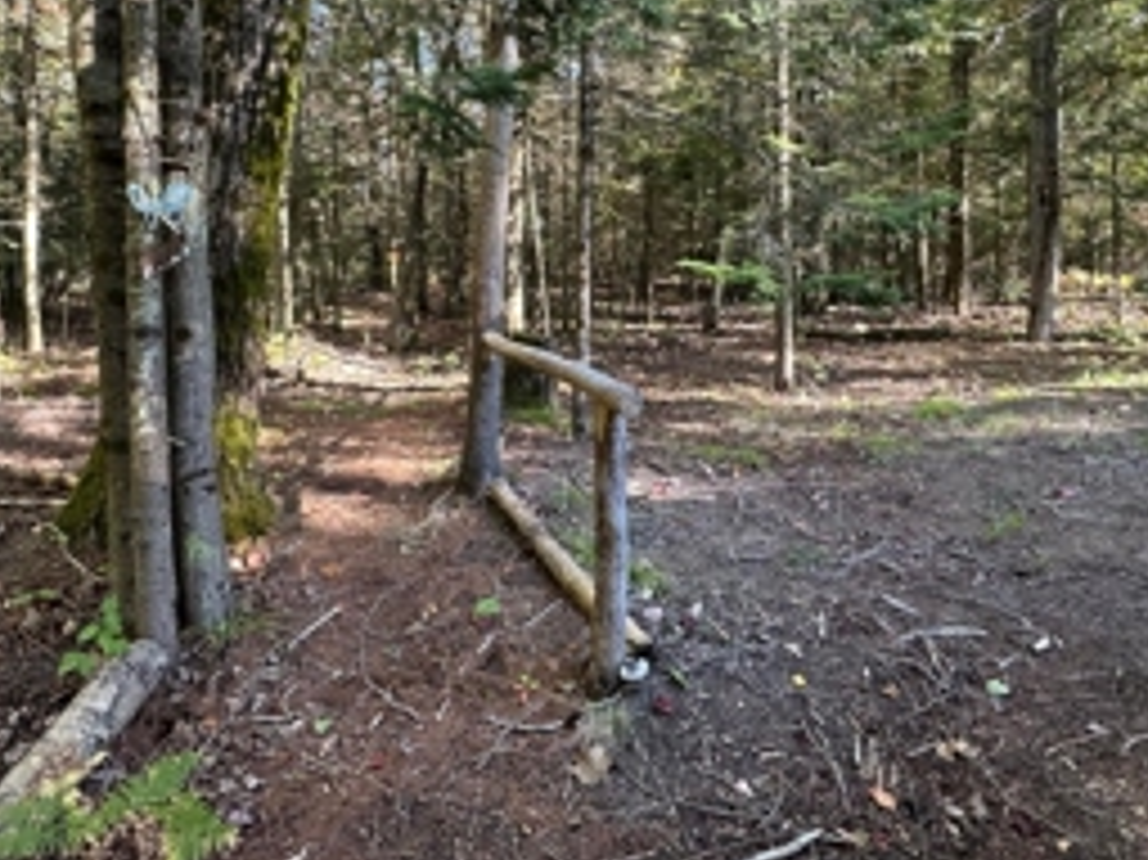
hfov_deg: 76.3
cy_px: 275
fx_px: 729
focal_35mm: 22
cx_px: 536
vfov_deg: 59.4
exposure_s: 1/99
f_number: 2.2
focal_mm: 2.22
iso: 125
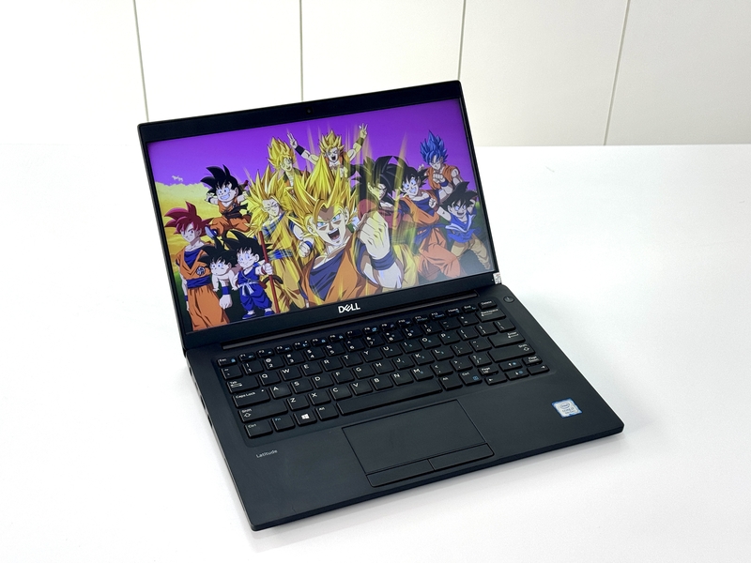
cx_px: 376
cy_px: 282
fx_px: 1041
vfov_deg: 30.3
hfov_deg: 39.7
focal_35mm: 48
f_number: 1.78
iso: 64
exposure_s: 1/211
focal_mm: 6.76
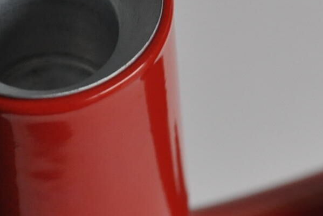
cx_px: 267
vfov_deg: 2.7
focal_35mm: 505
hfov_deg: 4.1
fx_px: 4529
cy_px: 130
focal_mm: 105
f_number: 5.6
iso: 1100
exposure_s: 1/125
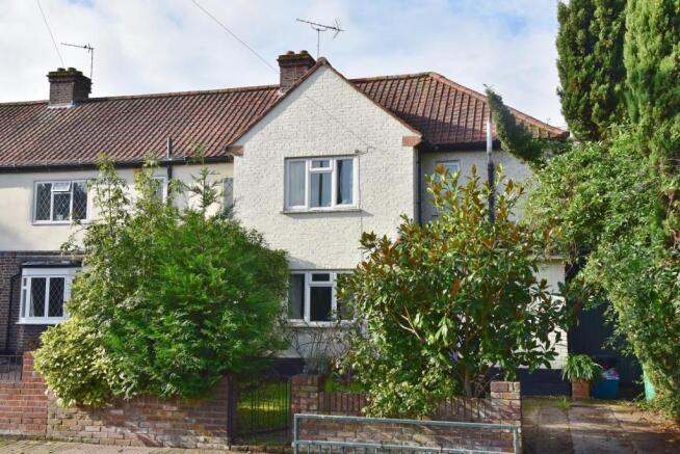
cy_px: 227
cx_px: 340
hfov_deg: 50.7
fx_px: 718
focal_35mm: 38
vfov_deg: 35.1
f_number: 11
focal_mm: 38
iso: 400
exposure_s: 1/400
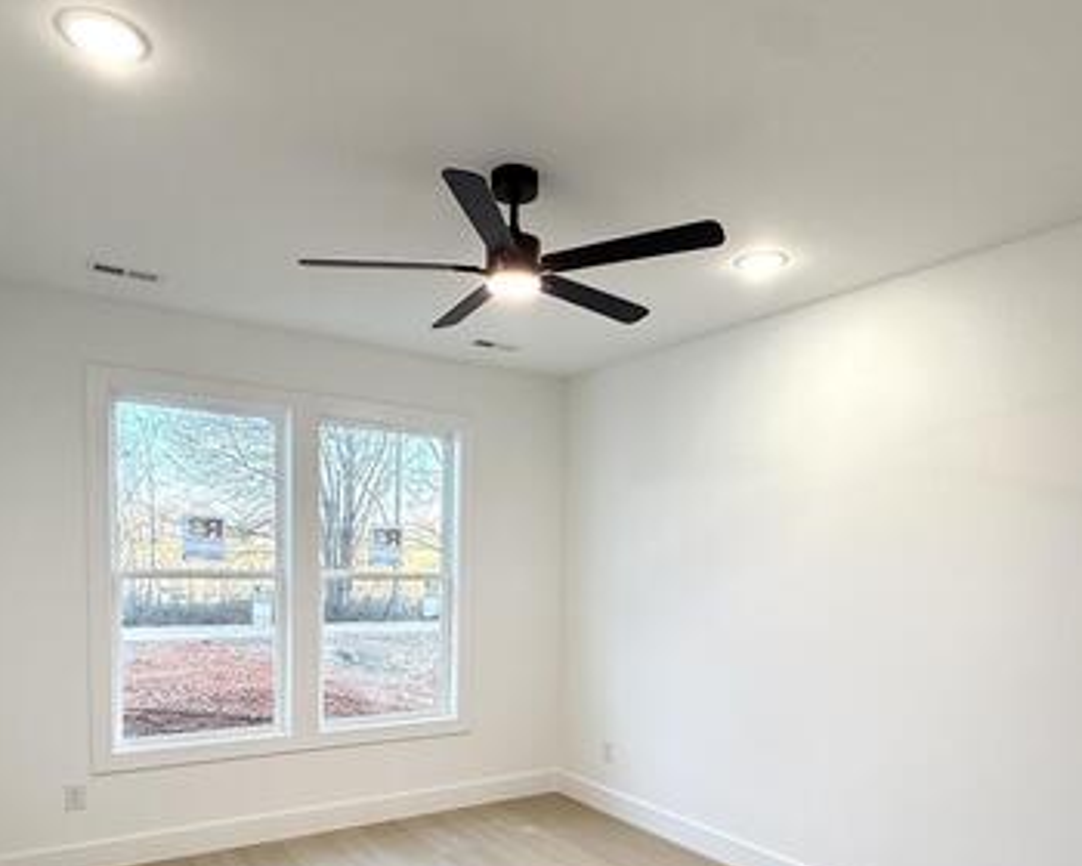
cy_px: 615
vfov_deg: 54.9
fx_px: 801
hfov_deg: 68.1
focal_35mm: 25
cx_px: 532
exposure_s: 1/120
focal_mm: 2.22
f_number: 2.2
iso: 125
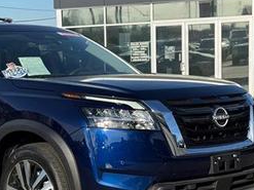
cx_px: 58
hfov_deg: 19.9
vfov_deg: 15.0
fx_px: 719
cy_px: 138
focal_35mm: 98
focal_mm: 6.76
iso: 64
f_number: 1.78
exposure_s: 1/3096
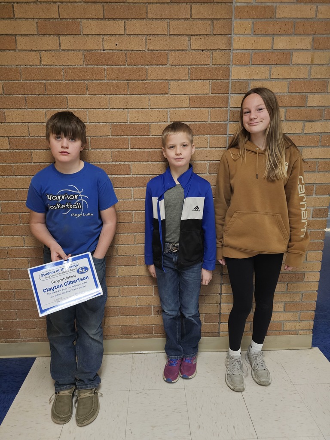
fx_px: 292
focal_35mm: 23
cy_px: 220
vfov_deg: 73.9
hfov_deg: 58.9
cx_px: 165
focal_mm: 6.3
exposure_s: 1/170
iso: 400
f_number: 1.7
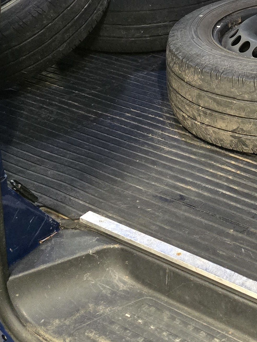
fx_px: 693
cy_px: -46
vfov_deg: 25.5
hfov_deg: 19.4
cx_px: 333
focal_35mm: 70
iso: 2000
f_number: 1.7
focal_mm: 6.3
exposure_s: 1/100
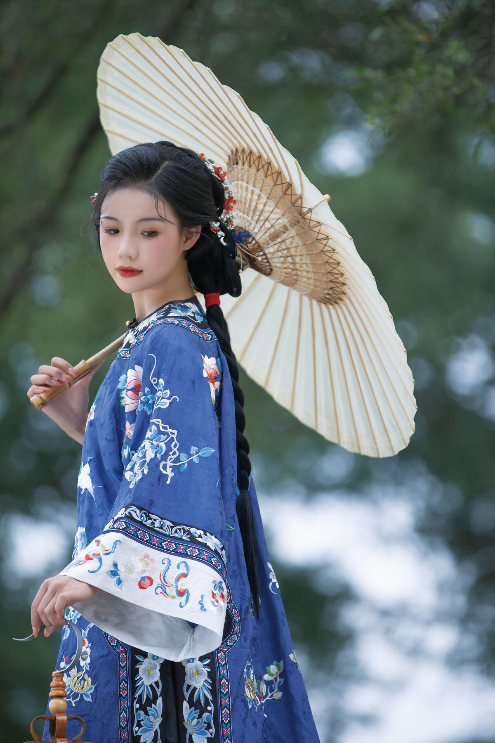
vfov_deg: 10.3
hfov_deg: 6.9
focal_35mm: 199
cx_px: 248
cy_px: 372
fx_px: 4104
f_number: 2.8
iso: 160
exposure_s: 1/640
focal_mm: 200
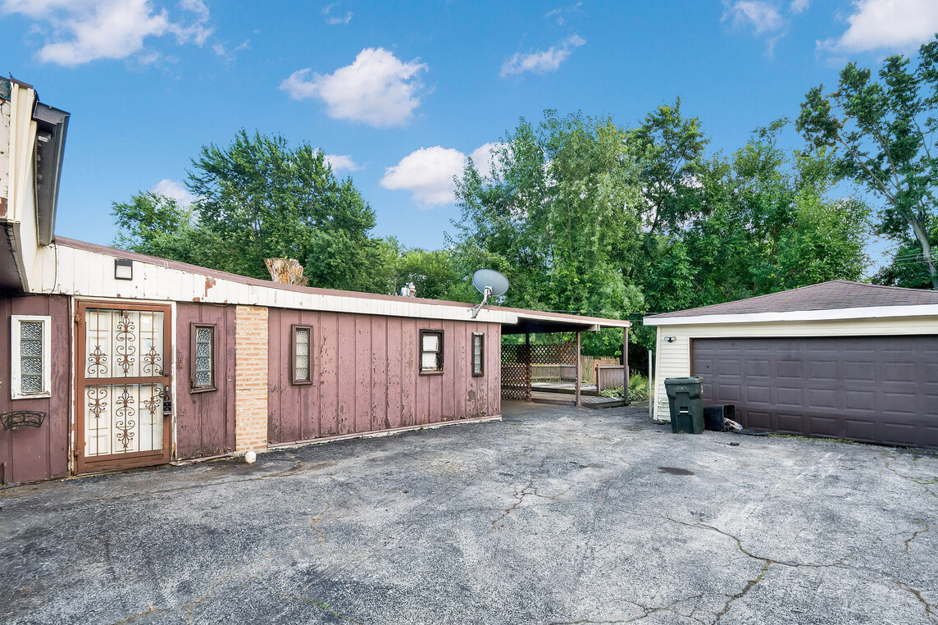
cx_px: 528
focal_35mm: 17
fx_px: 443
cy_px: 348
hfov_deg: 92.8
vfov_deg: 70.2
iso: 800
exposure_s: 1/25
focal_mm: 12
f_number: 14
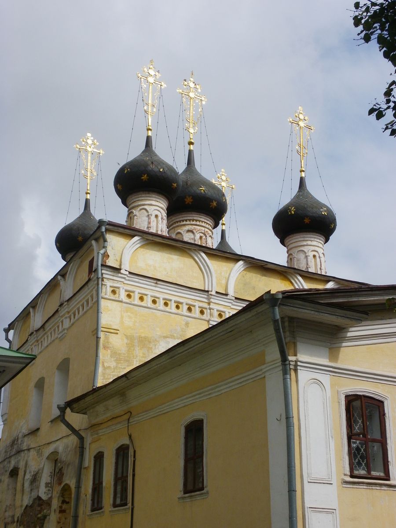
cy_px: 264
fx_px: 808
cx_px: 198
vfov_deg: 36.2
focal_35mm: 53
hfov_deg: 27.5
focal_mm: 9.3
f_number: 7.1
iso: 100
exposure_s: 1/500
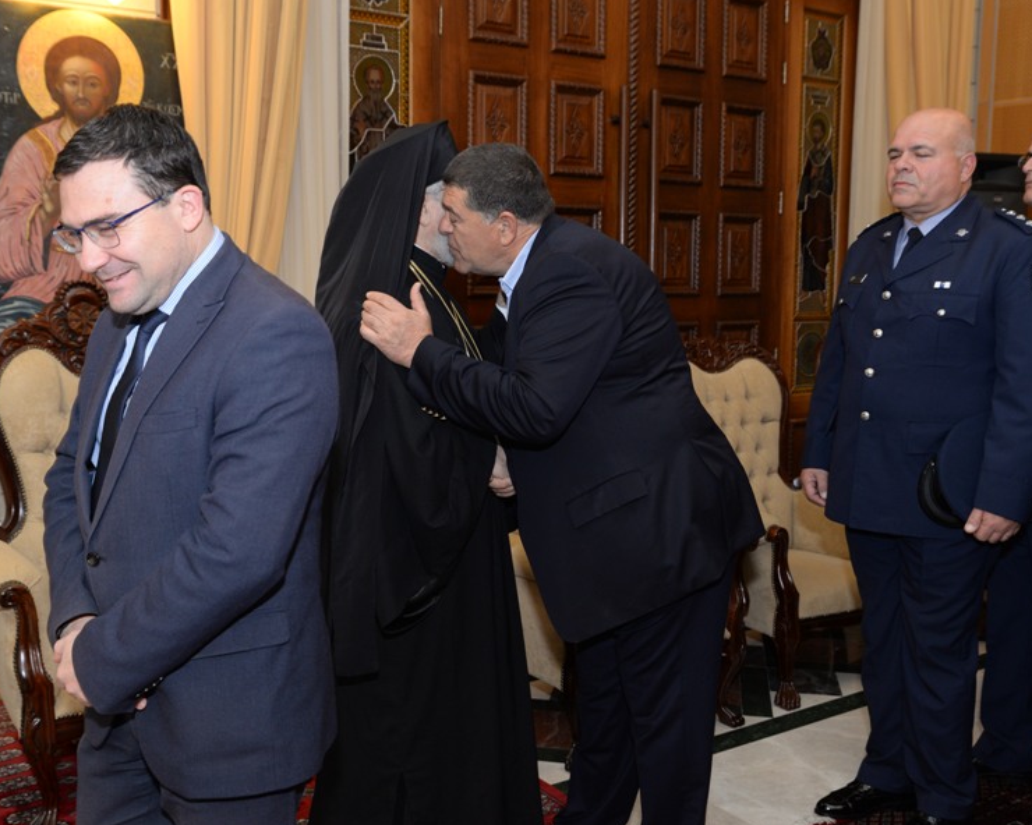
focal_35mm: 39
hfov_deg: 46.8
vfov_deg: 38.2
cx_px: 481
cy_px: 396
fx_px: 1191
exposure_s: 1/80
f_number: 5
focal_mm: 32
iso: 800
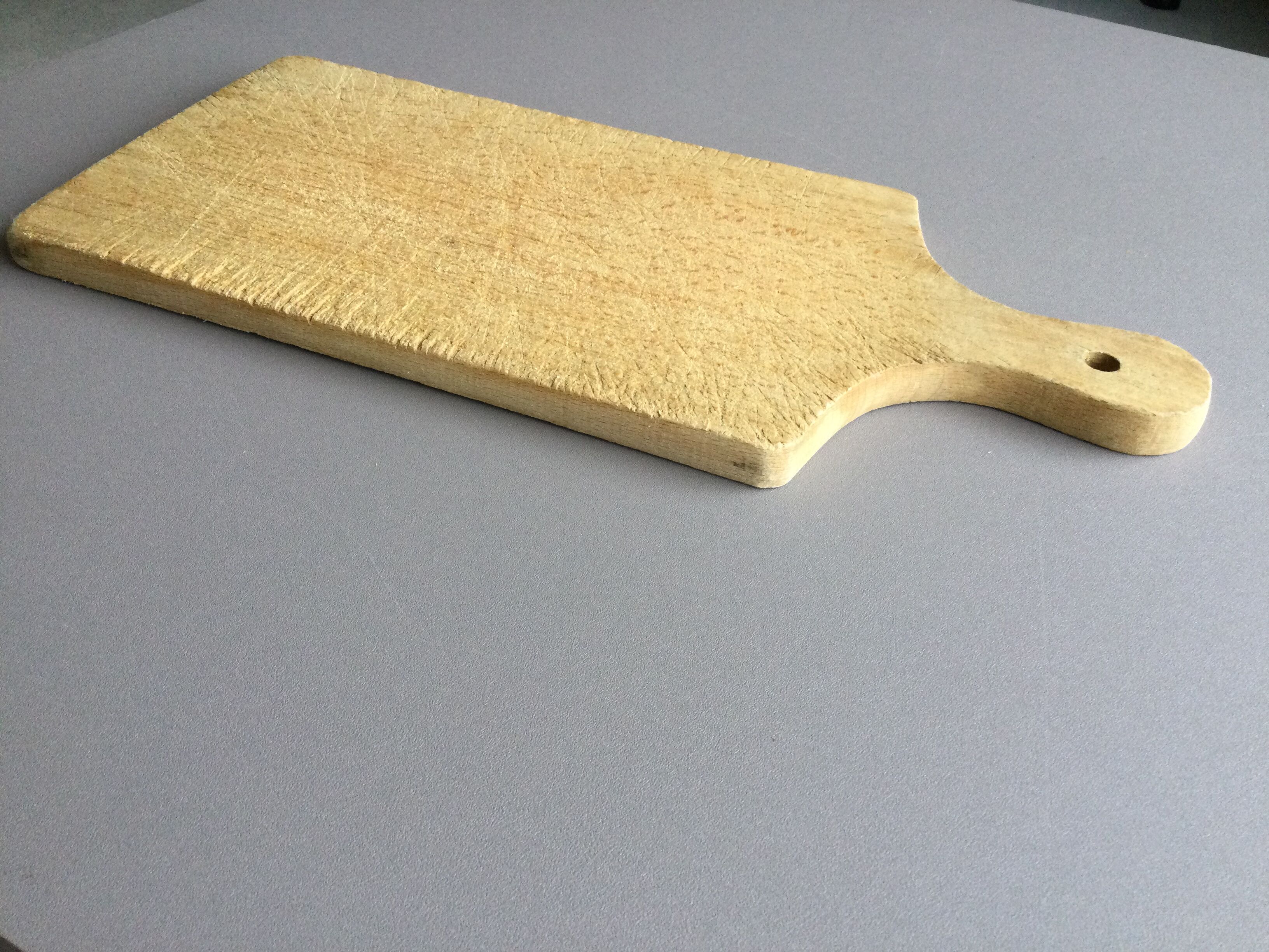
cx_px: 634
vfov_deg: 45.4
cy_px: 476
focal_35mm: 31
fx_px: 1136
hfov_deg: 58.4
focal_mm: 3.3
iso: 40
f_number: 2.4
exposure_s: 1/33
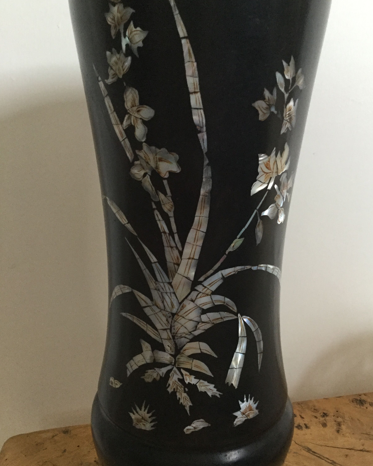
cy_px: 250
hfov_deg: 44.5
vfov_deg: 54.2
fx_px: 455
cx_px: 190
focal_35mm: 33
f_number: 2.4
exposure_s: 1/33
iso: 160
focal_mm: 3.3
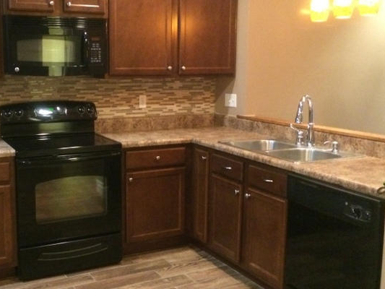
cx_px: 130
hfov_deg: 41.6
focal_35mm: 45
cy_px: 124
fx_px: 501
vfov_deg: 32.1
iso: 500
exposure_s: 1/15
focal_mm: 4.12
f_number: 2.2
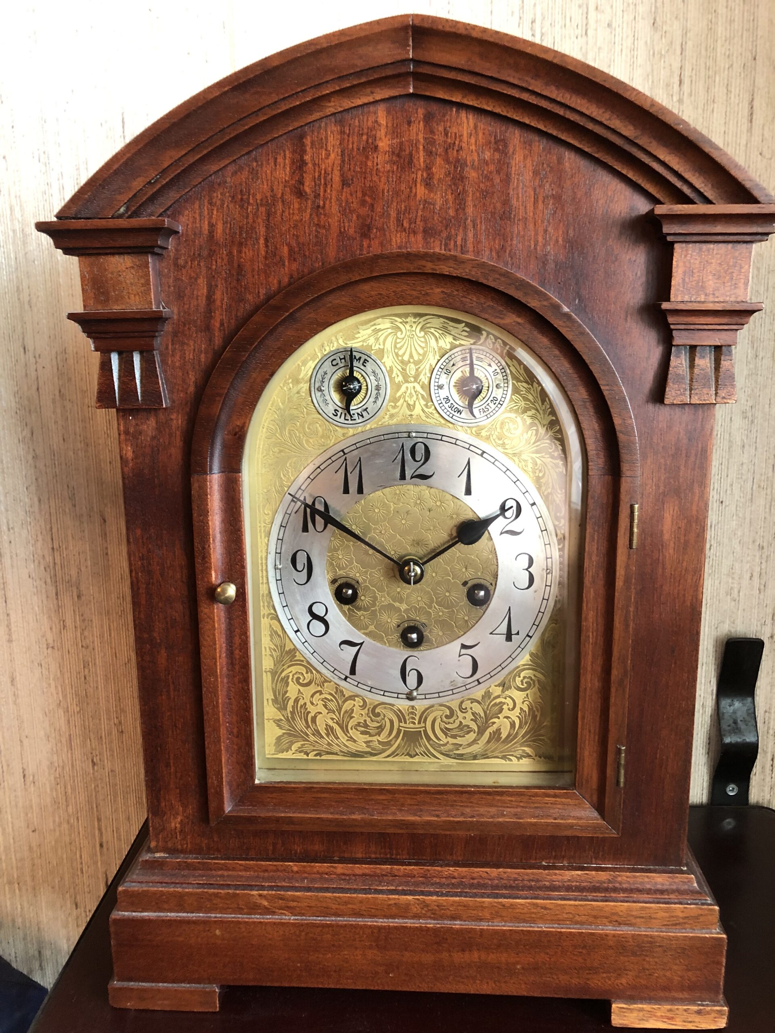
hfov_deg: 49.7
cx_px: 388
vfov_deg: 63.4
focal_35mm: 28
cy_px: 516
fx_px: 836
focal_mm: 3.99
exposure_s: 1/17
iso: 80
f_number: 1.8
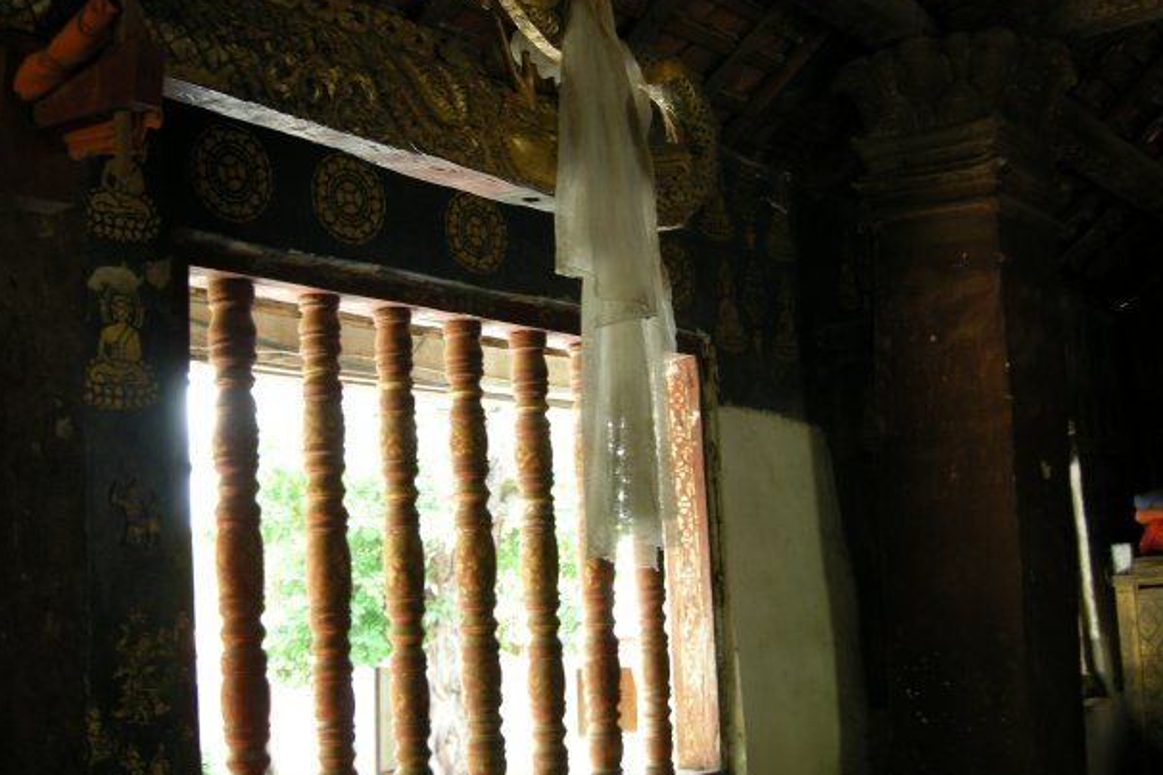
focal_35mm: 45
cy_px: 343
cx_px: 587
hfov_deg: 43.6
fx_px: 1454
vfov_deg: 29.8
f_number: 2.9
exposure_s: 1/7.9
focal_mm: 8.5
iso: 88
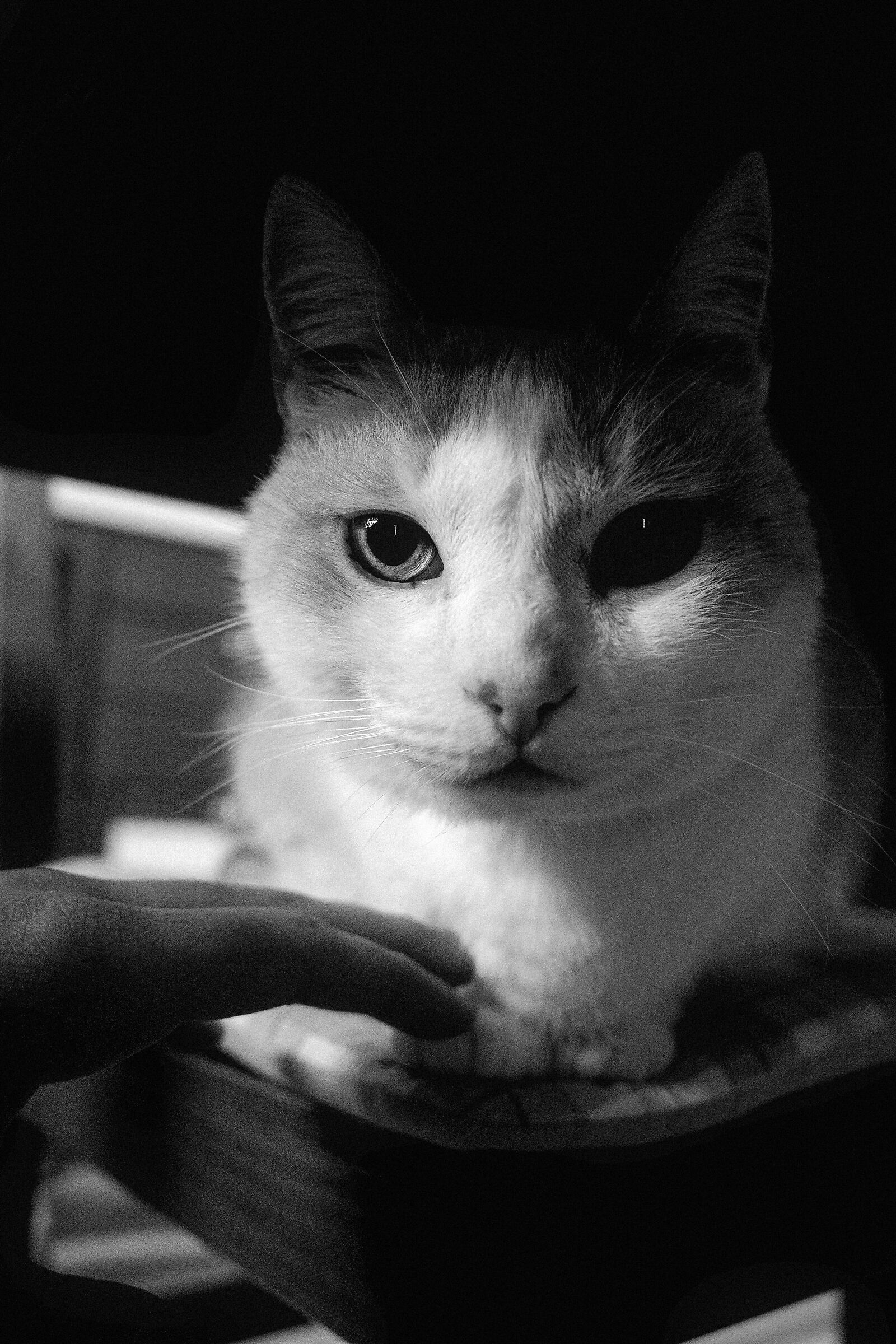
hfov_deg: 46.4
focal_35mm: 28
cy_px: 672
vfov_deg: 65.5
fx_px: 1045
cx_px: 448
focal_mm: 18.3
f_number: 2.8
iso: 3200
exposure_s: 1/60
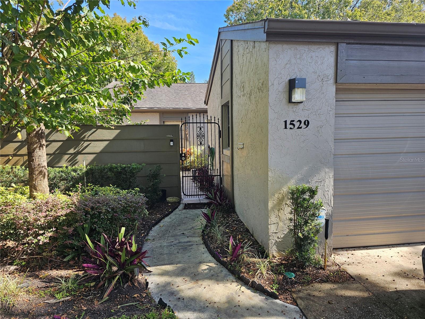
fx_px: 282
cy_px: 160
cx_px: 212
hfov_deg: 73.9
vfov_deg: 58.9
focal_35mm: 23
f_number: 1.7
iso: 20
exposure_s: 1/207
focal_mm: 6.3
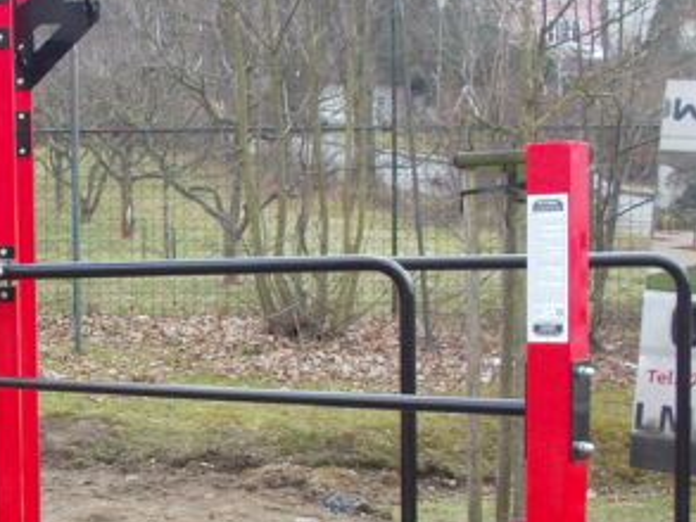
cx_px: -62
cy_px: 392
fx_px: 1529
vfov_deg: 19.3
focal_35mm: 76
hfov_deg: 24.1
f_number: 3.3
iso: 80
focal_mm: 4.1
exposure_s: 1/125
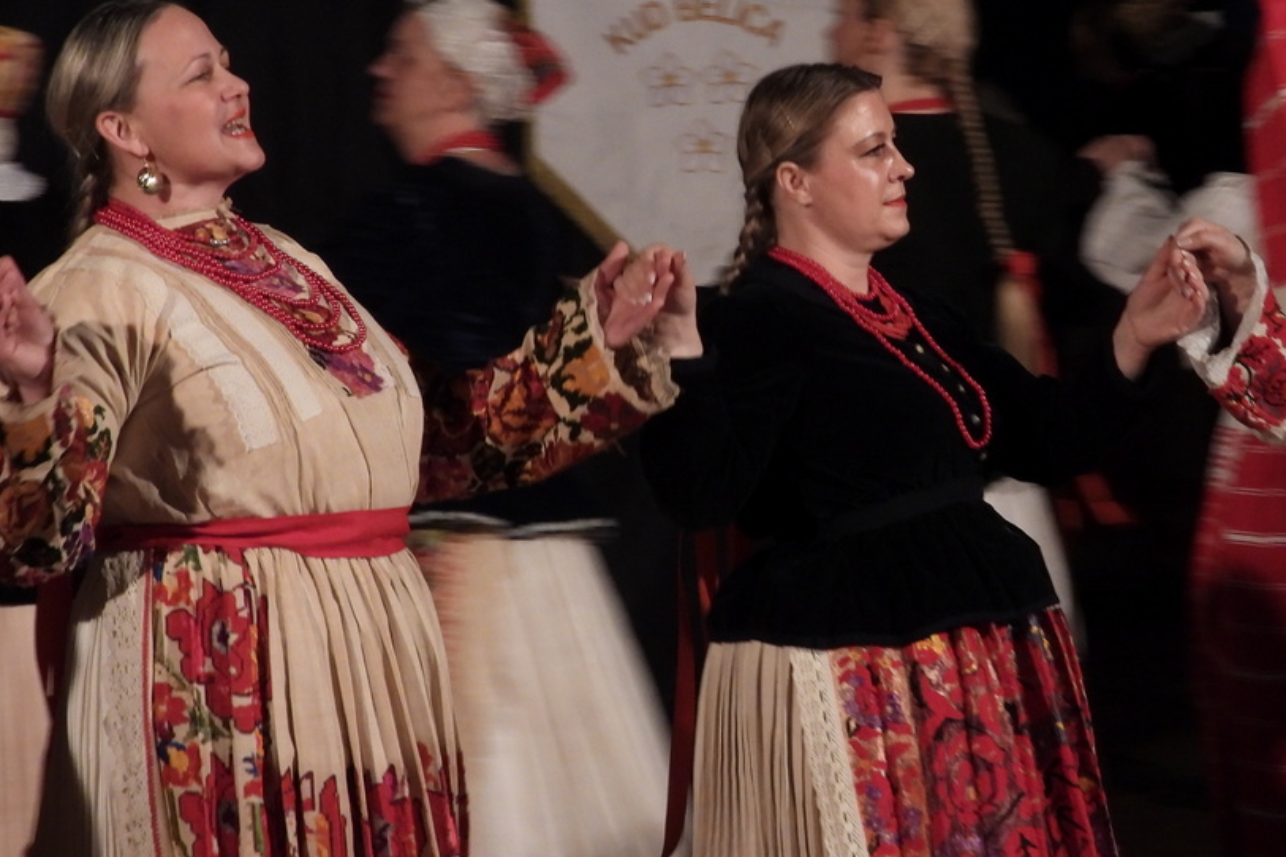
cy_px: 319
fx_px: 6858
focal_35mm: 192
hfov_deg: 10.7
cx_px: 921
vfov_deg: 7.2
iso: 400
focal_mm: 22.5
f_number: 4
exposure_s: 1/40
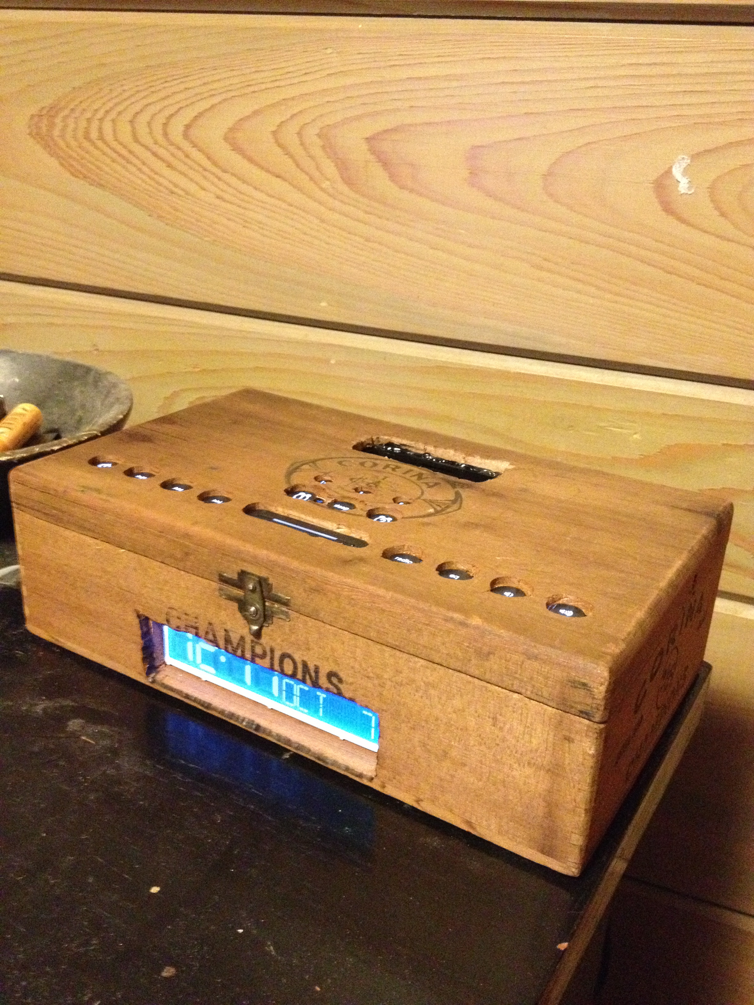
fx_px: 1016
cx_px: 377
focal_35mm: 35
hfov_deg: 40.7
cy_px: 502
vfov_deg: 52.6
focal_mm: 4.28
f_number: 2.4
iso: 800
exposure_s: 1/15
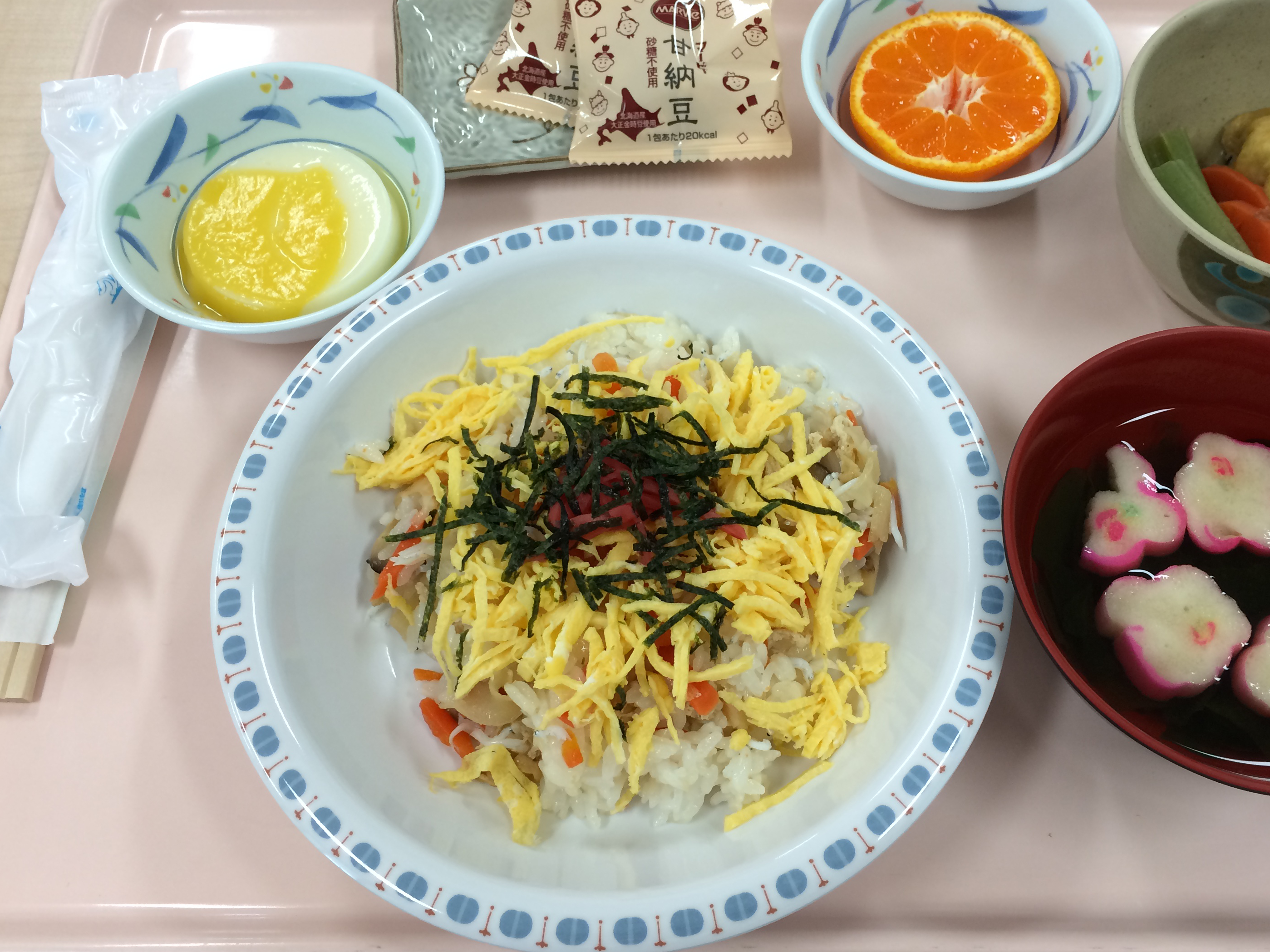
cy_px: 471
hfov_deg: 52.4
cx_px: 729
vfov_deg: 40.7
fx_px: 1284
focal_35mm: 35
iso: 40
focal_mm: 4.12
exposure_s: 1/40
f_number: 2.2
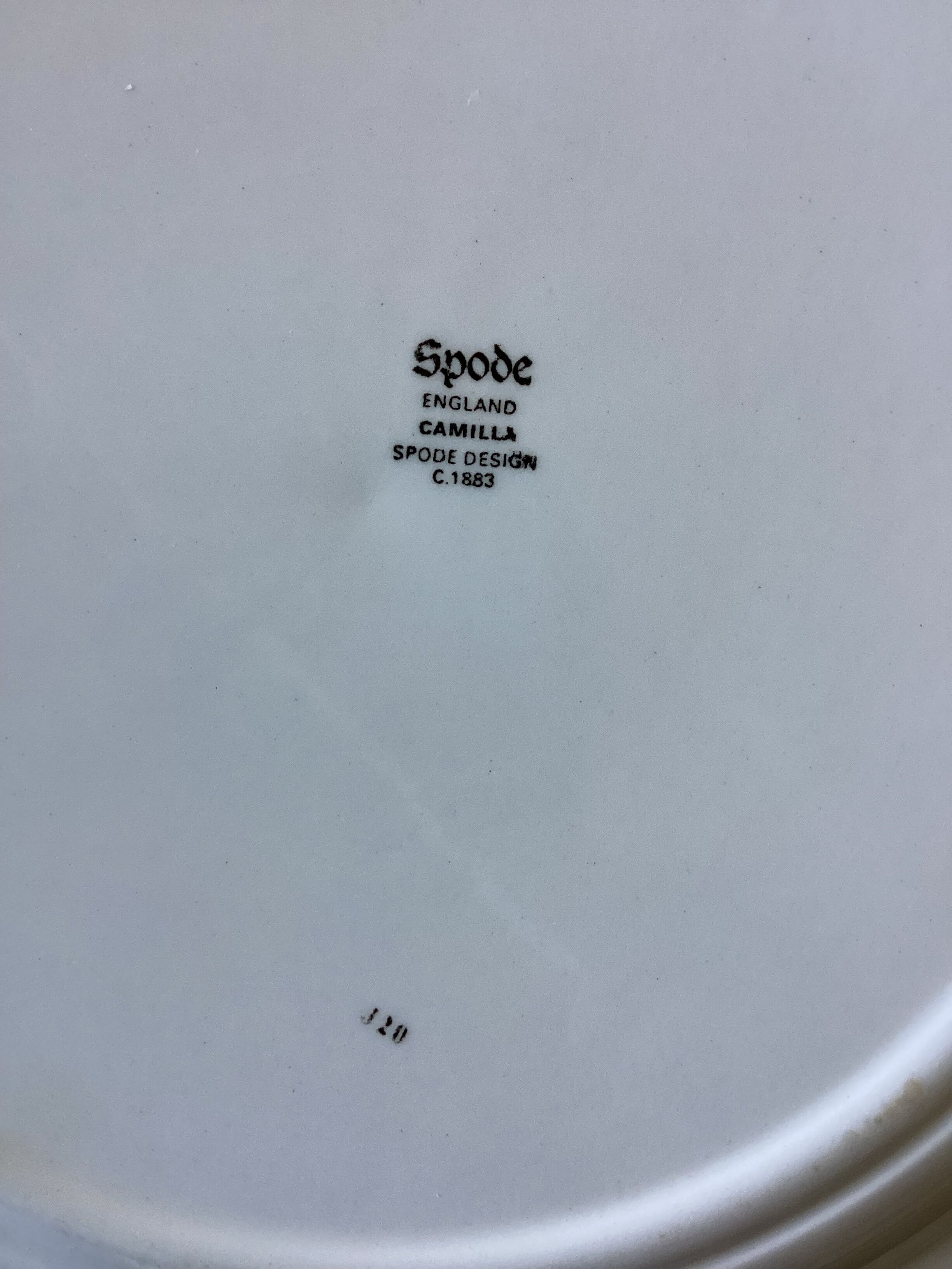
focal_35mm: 31
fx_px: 1137
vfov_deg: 58.4
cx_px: 476
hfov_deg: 45.4
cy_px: 634
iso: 80
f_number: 2.4
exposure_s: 1/60
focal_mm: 3.3
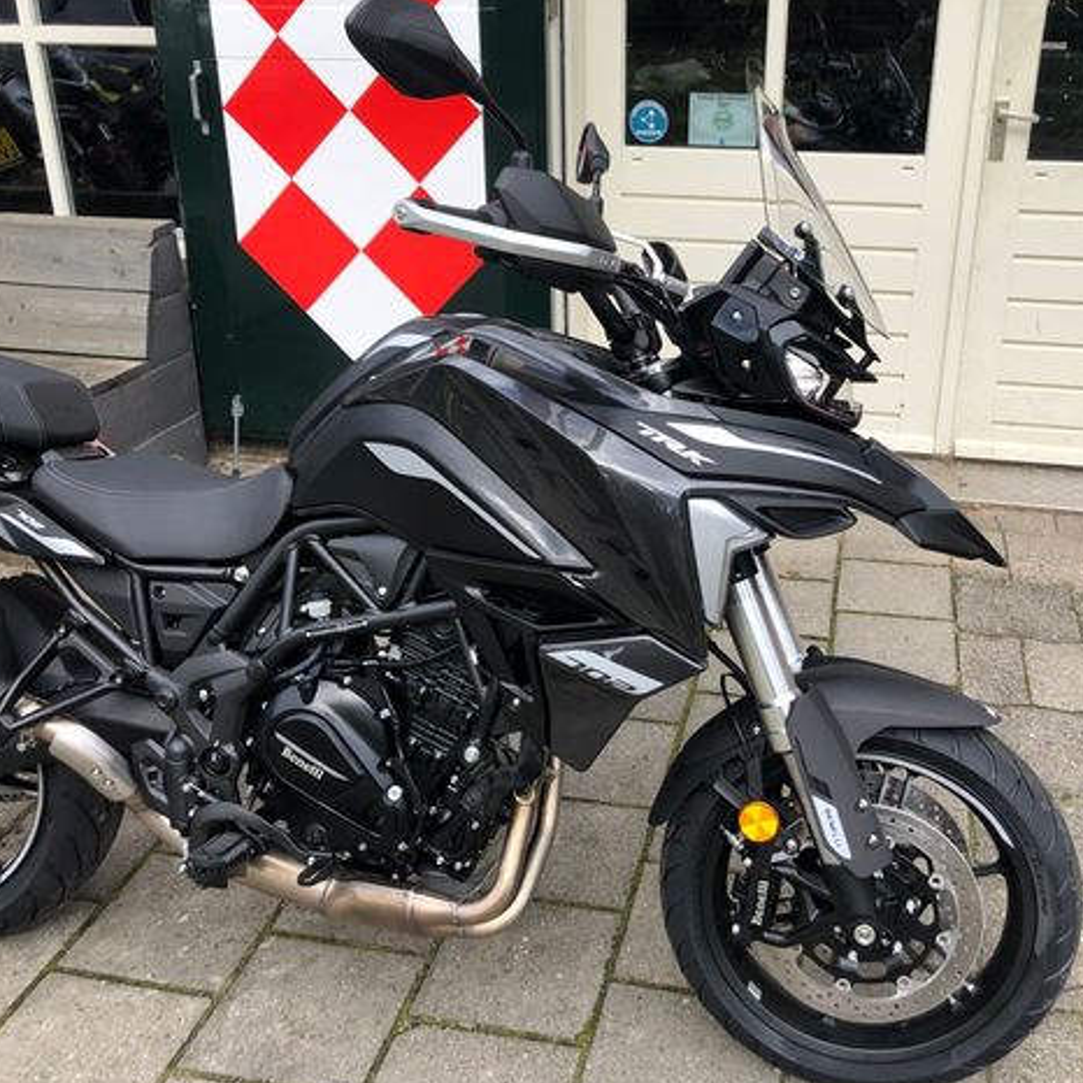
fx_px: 1203
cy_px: 553
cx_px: 651
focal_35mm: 34
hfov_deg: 48.2
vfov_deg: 48.4
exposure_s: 1/615
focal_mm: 3.99
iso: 20
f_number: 1.8
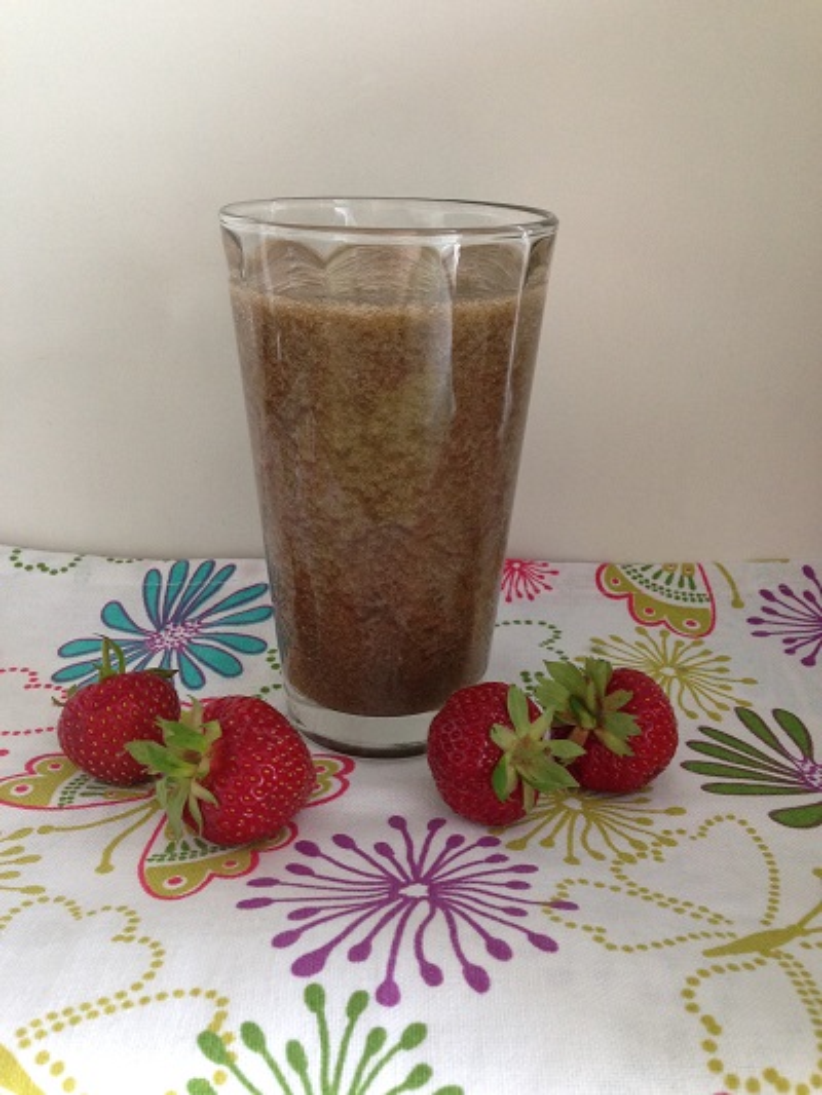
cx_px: 411
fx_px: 1044
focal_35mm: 33
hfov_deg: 43.0
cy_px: 548
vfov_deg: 55.3
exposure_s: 1/20
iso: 160
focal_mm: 4.12
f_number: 2.4
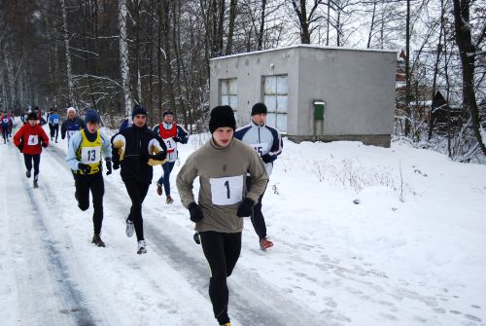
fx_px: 568
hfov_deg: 46.3
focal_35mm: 42
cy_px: 163
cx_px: 243
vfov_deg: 32.0
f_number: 4.2
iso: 200
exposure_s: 1/1000
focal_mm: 28
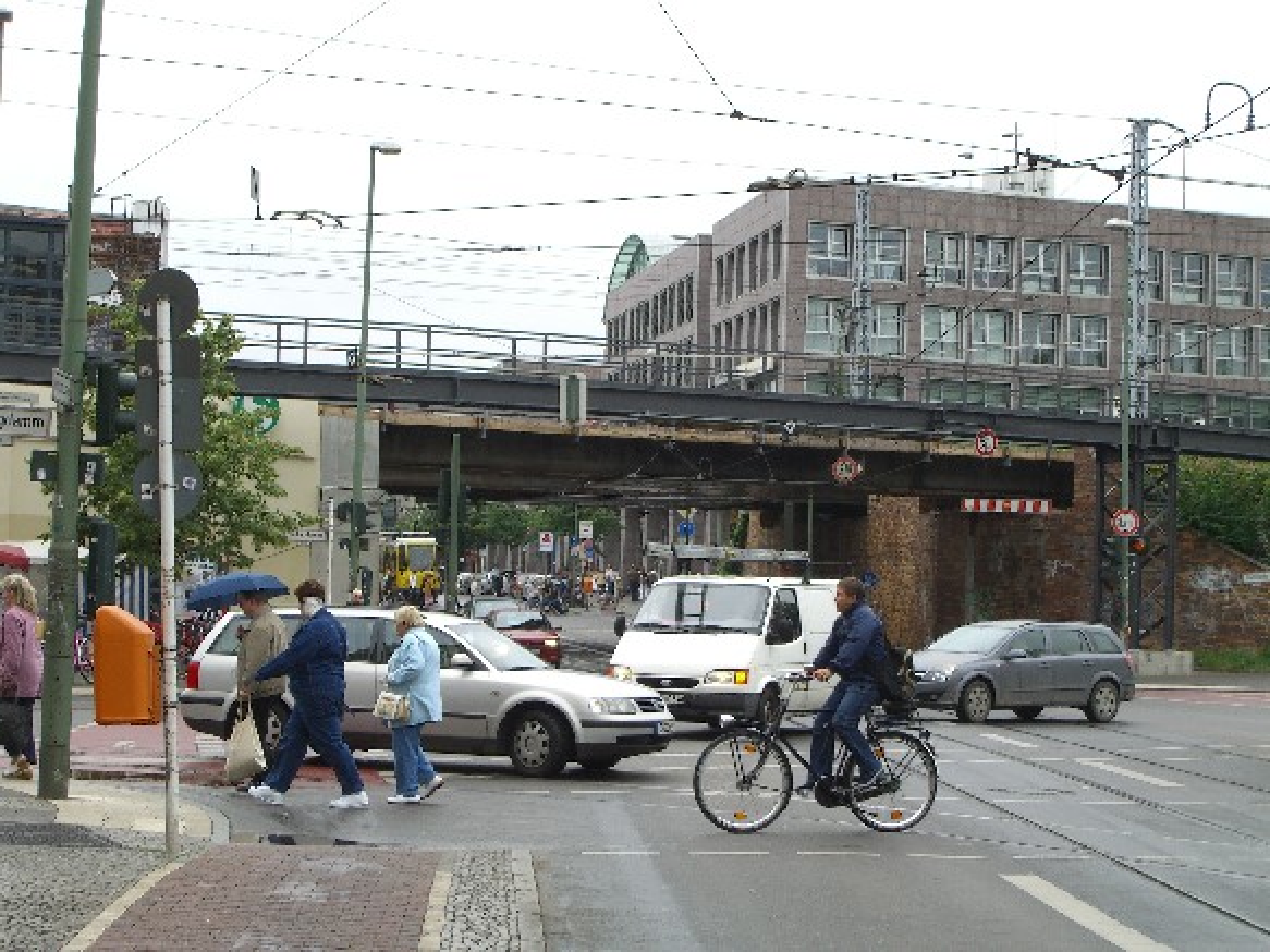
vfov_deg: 18.4
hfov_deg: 24.4
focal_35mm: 80
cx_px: 635
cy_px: 476
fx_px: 2934
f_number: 4.4
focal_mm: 16.6
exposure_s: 1/200
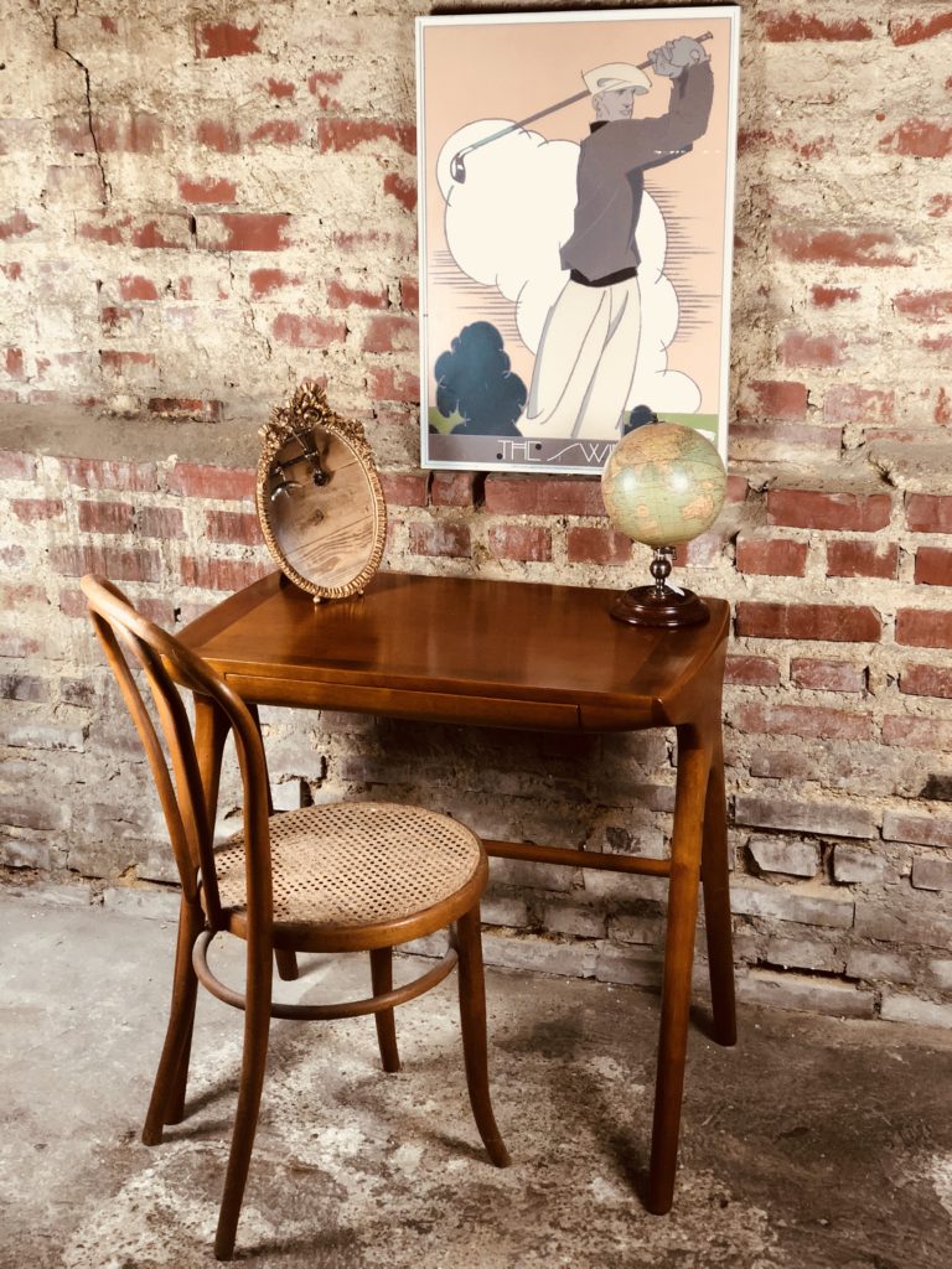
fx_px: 1907
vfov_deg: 36.8
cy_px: 634
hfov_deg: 28.0
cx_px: 476
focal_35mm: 52
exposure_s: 1/33
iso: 100
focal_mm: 6
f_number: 2.4
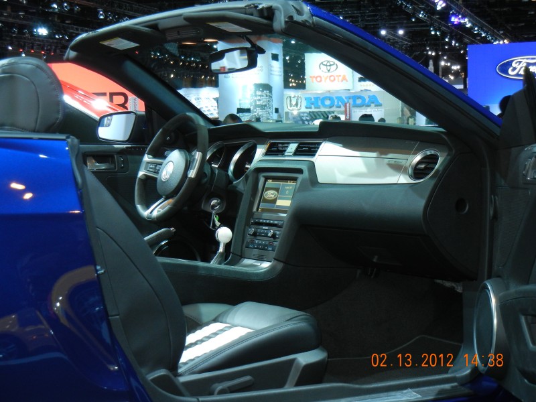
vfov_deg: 19.1
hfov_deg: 25.3
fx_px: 1192
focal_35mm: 77
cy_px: 201
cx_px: 268
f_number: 4.3
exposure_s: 1/30
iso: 400
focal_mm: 13.9
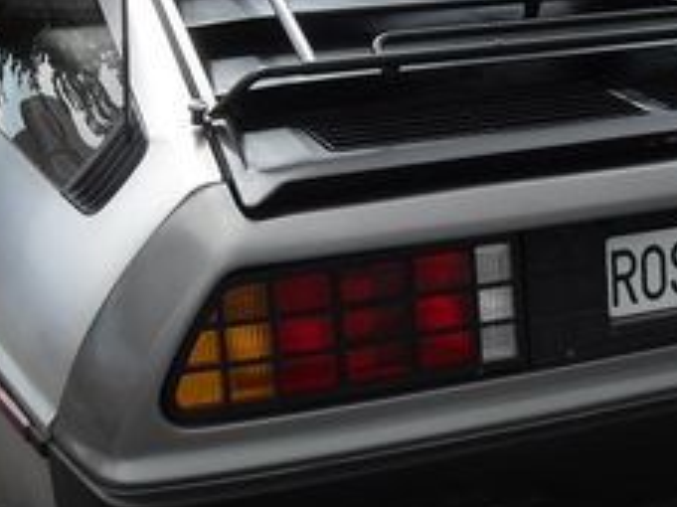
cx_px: 340
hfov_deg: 24.7
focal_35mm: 79
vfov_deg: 18.5
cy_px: 116
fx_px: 1544
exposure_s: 1/125
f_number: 7.1
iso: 80
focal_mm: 6
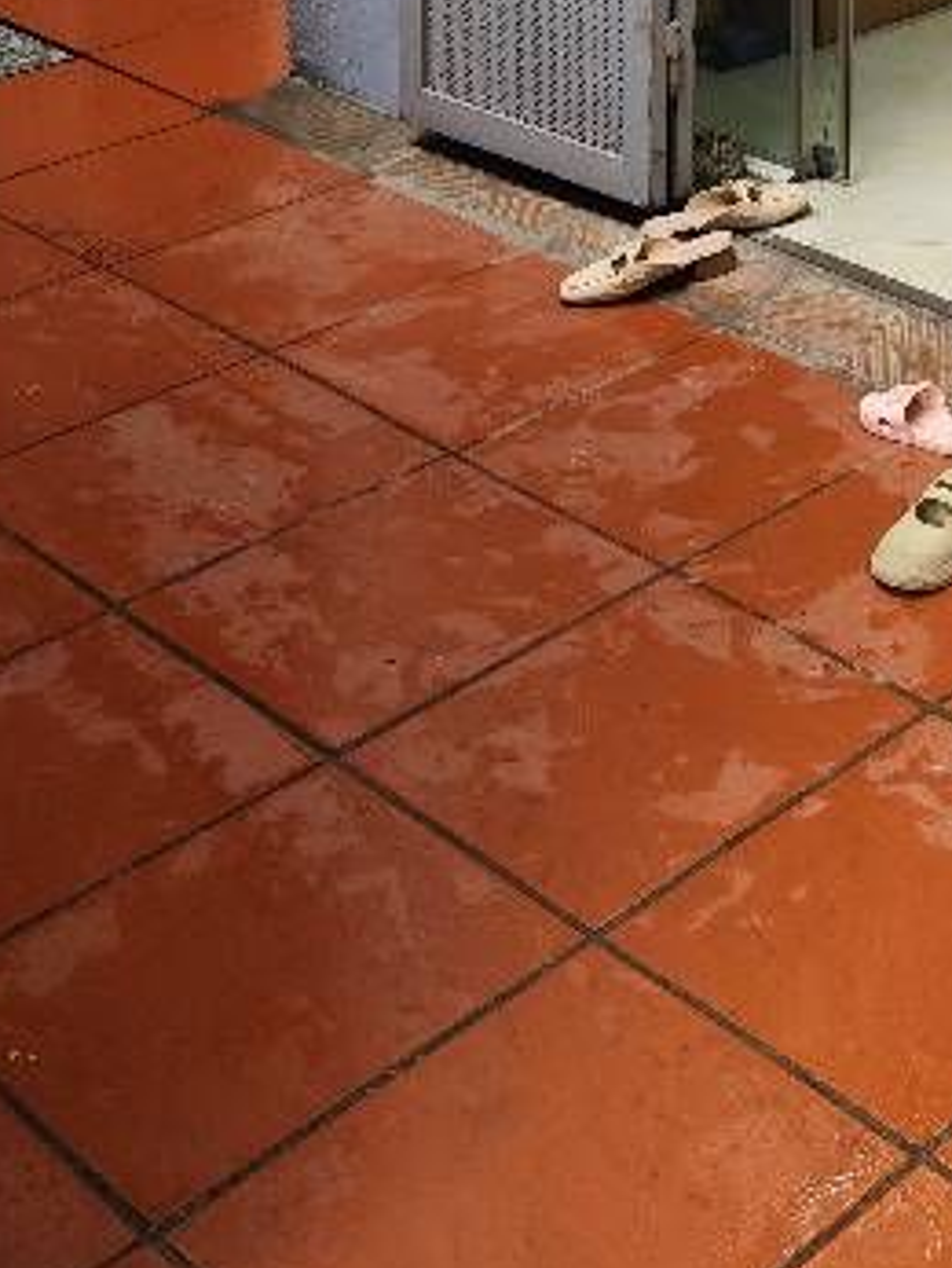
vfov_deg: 23.8
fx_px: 2490
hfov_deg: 19.3
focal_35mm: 68
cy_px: -528
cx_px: 1362
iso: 200
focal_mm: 6.19
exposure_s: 1/100
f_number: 1.65
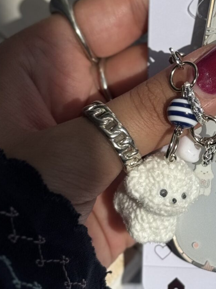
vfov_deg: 13.4
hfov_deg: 10.0
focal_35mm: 146
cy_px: 31
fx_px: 1215
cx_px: 270
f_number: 1.78
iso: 50
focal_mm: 6.76
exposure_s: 1/15385
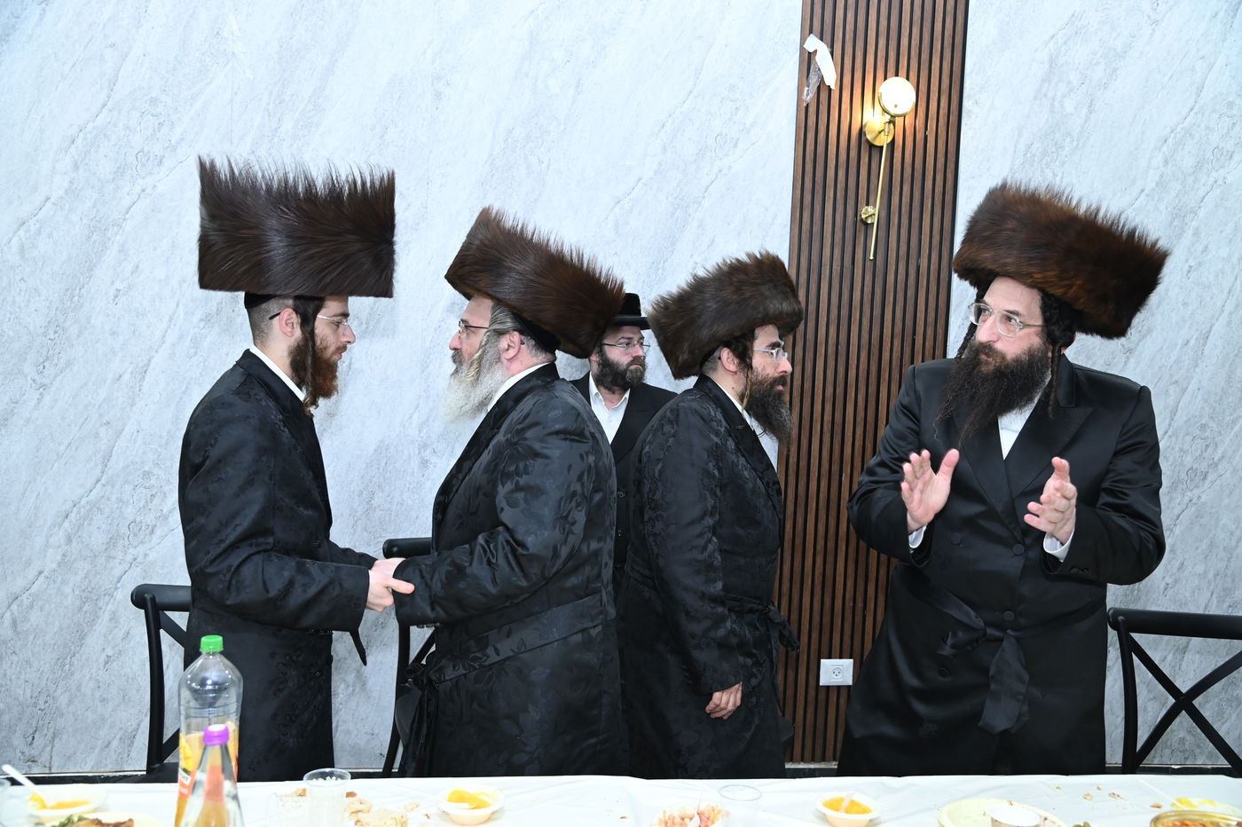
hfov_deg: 58.7
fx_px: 1103
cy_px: 414
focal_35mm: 32
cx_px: 621
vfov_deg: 41.1
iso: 2000
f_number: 4.5
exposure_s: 1/125
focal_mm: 32
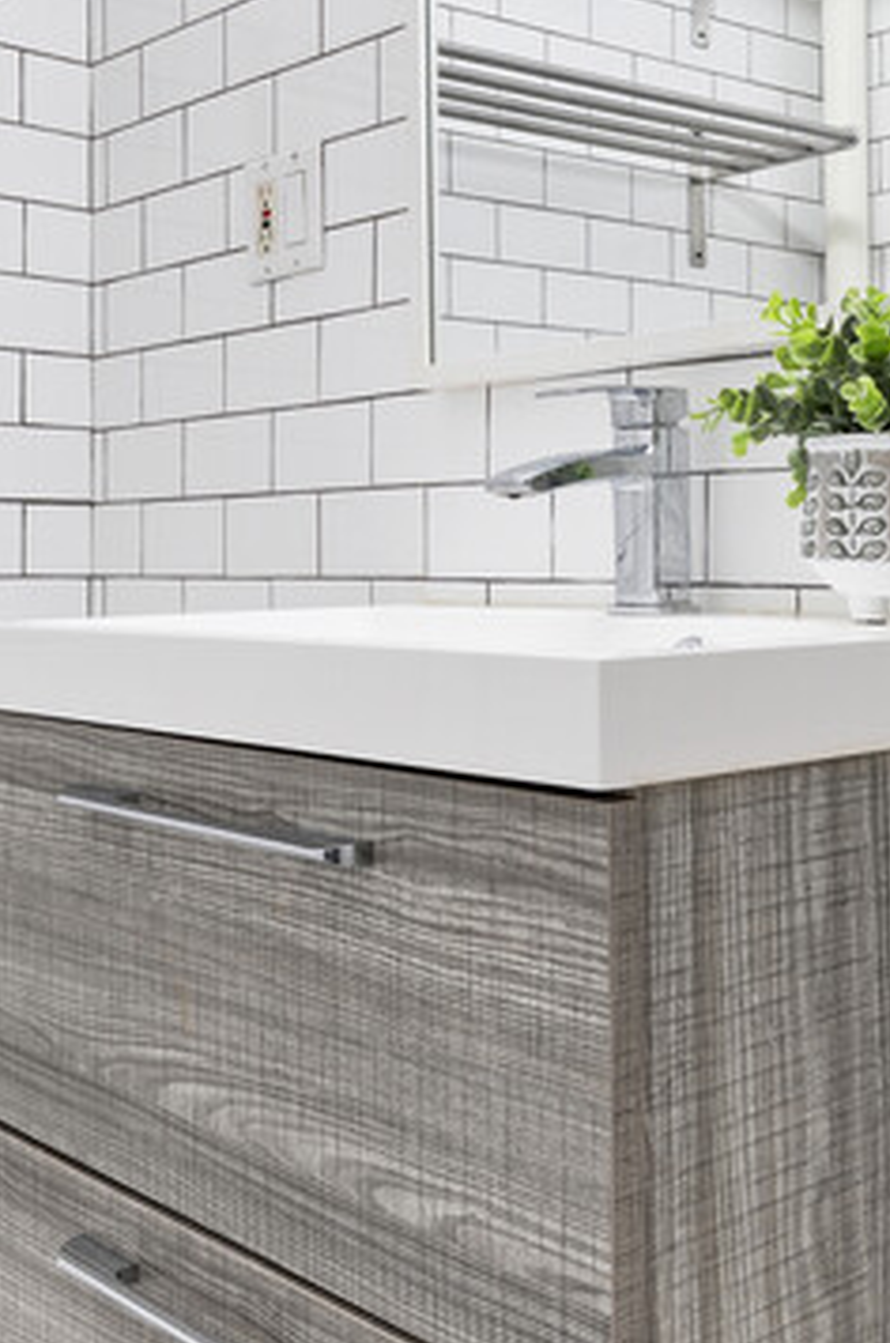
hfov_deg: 29.6
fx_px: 1675
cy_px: 555
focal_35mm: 45
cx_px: 552
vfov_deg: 43.5
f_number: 10
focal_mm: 16
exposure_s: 1/3
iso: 400
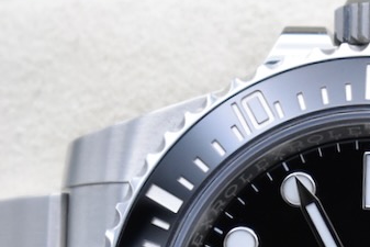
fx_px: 3217
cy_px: 348
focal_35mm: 313
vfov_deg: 4.4
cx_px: 360
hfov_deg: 6.6
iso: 2000
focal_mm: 55
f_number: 5.6
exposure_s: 1/125
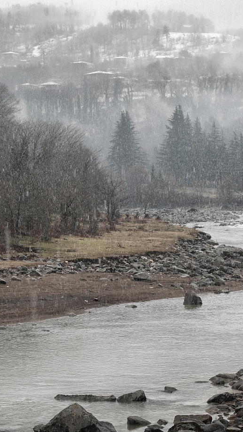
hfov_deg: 10.1
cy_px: 215
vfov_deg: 18.0
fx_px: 1363
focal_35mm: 119
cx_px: 223
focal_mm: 50
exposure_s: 1/75
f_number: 11
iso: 500
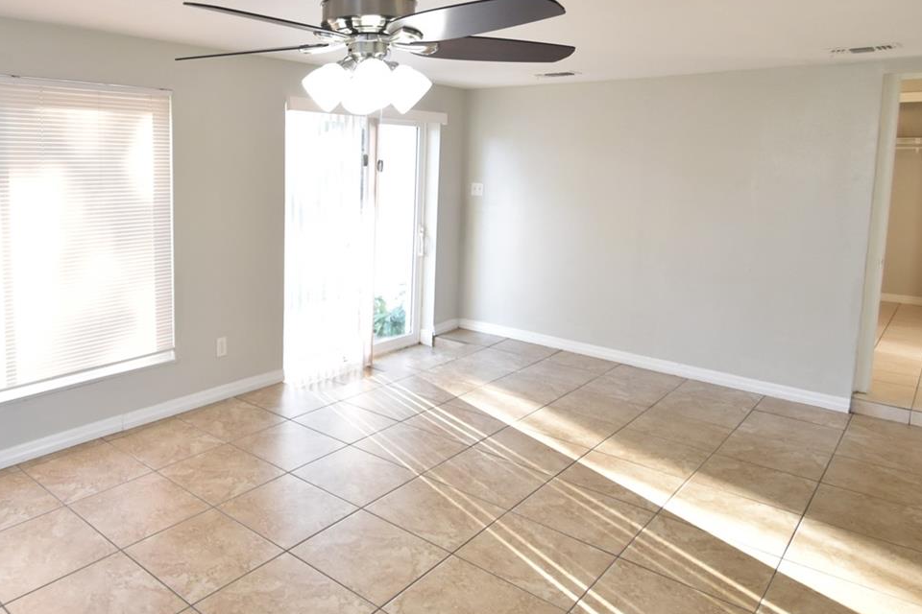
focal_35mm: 25
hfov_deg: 69.2
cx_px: 298
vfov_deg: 50.7
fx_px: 640
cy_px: 227
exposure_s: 1/60
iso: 800
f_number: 3.5
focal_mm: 10
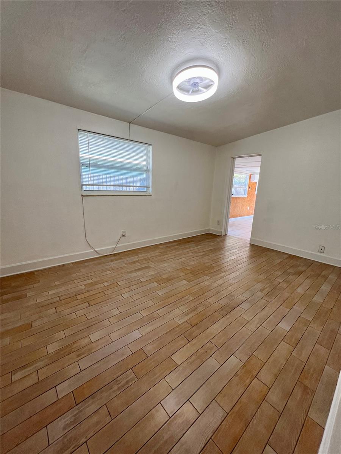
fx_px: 171
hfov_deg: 89.9
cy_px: 227
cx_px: 170
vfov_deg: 106.2
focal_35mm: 13
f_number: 1.8
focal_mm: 1.57
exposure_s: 1/101
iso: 64
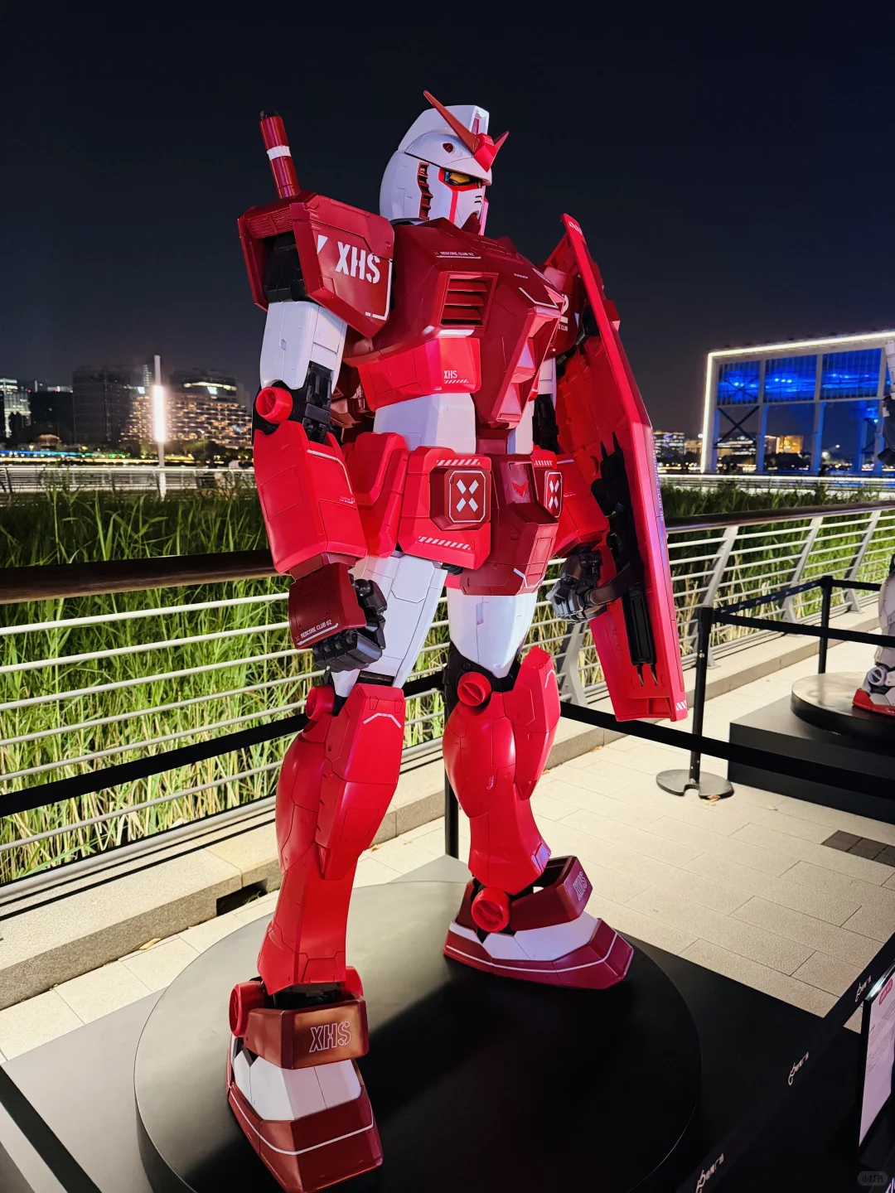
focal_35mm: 24
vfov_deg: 71.6
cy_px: 596
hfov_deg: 56.8
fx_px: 827
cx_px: 448
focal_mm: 6.76
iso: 640
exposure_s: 1/33
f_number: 1.78
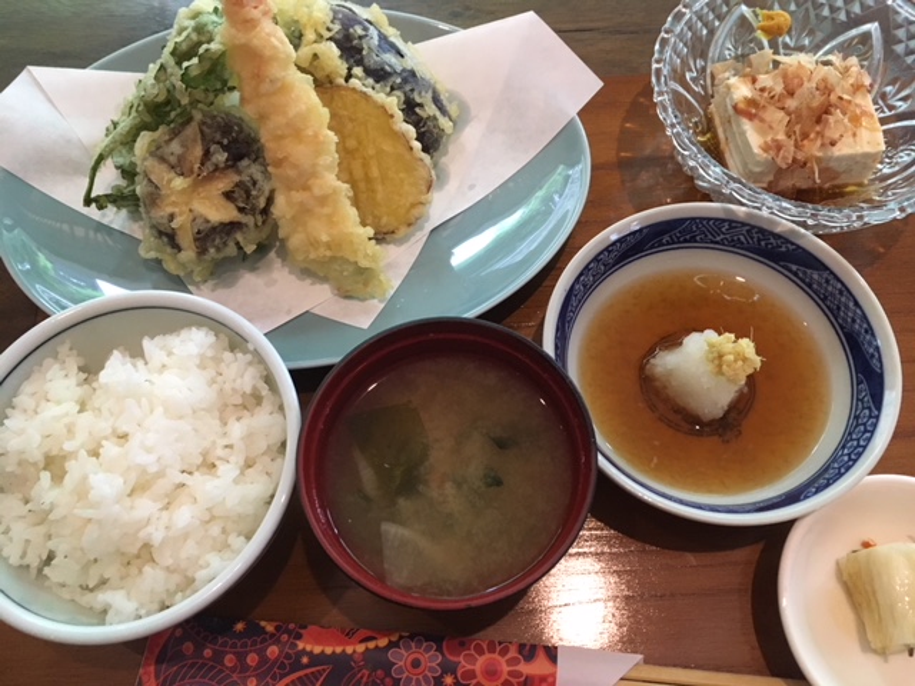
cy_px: 343
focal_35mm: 29
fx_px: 767
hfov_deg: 61.7
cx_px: 458
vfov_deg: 48.2
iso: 250
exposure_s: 1/33
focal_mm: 4.15
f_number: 2.2
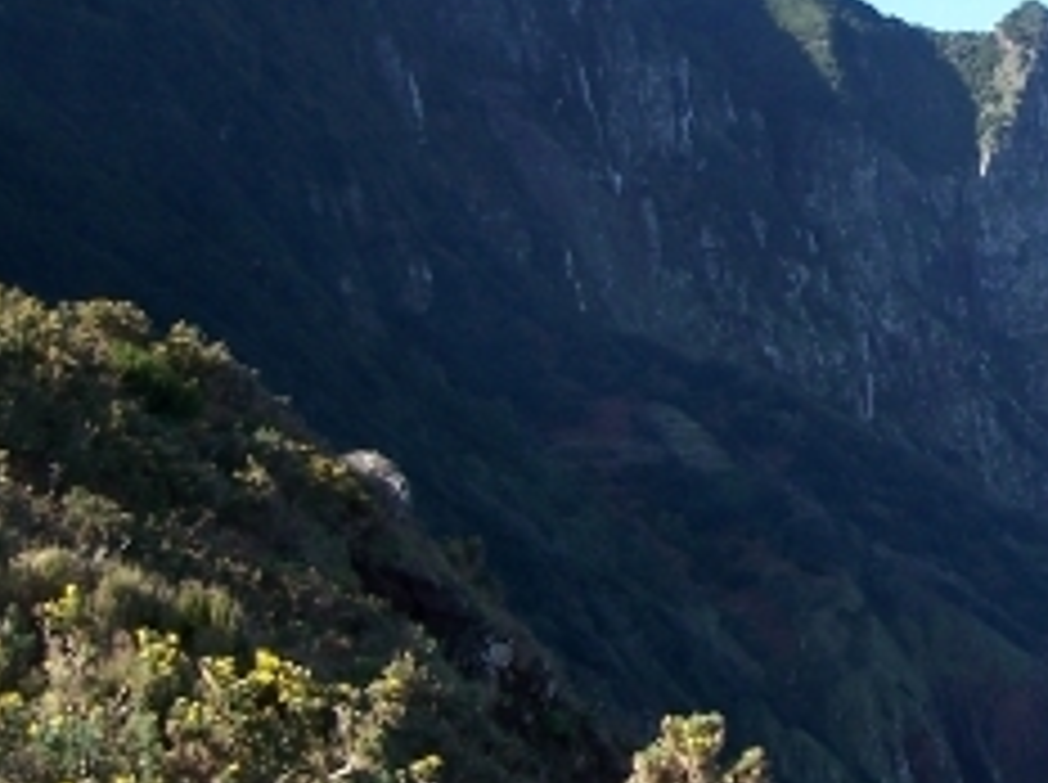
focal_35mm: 98
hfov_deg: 19.3
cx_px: 1124
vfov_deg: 15.0
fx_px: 2962
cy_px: 238
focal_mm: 6.3
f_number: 2.8
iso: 80
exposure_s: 1/640
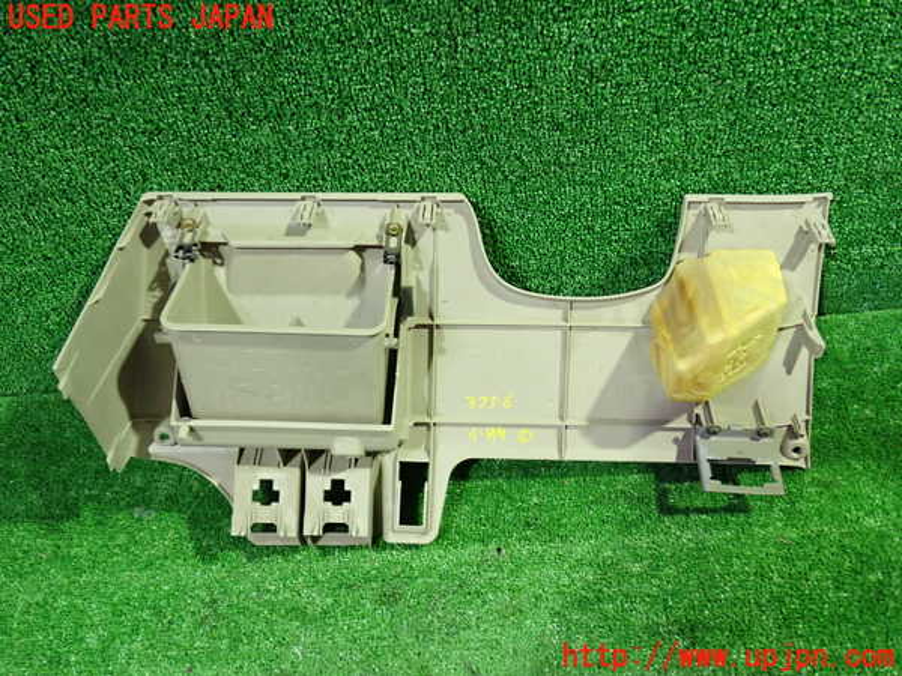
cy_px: 338
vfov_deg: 46.8
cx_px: 451
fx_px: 782
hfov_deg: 60.0
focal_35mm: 30
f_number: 2.3
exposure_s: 1/30
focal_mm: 5.4
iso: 640
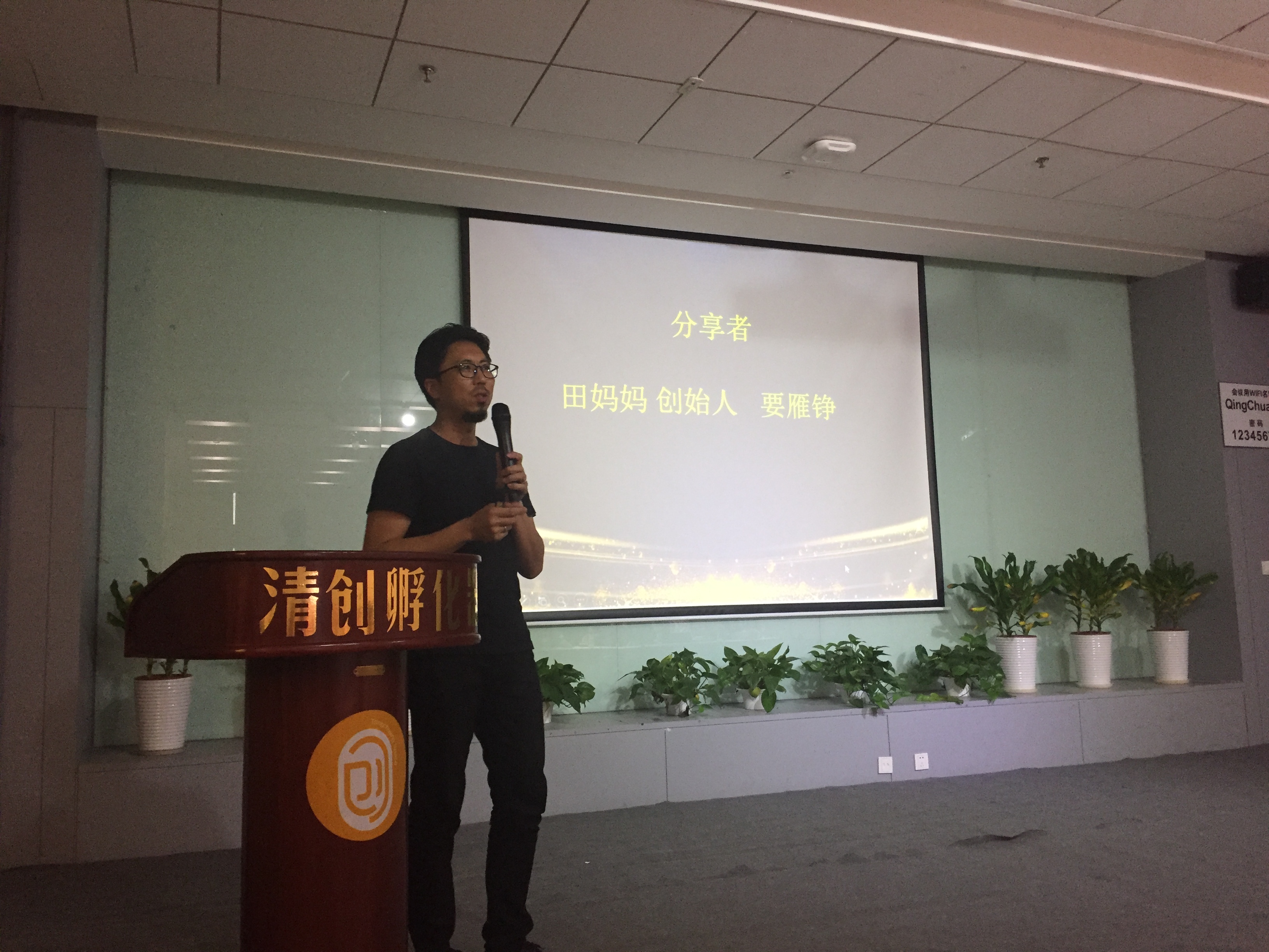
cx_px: 634
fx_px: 1063
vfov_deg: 48.2
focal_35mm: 29
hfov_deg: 61.7
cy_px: 476
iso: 200
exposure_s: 1/33
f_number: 2.2
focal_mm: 4.15
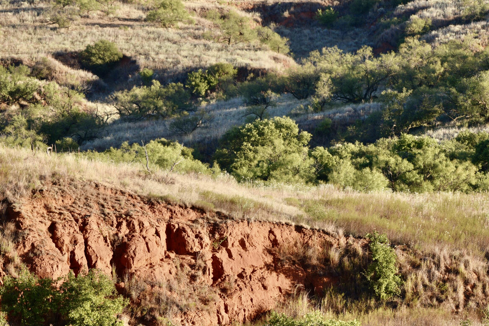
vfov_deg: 4.4
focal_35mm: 310
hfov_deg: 6.6
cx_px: 278
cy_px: 121
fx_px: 4211
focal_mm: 240
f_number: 5.6
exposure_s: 1/800
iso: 400
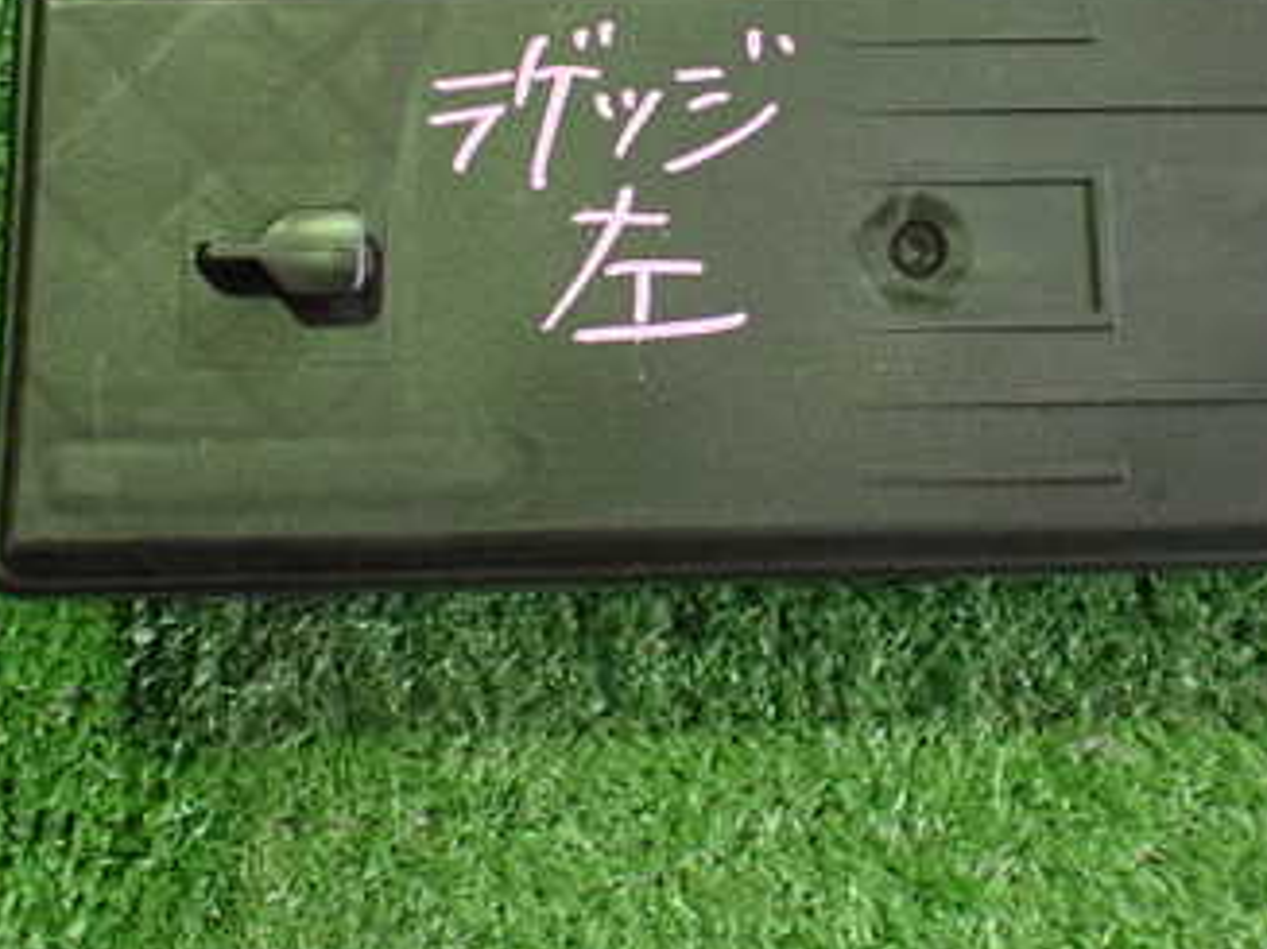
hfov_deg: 34.7
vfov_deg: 26.1
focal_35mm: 55
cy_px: 194
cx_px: 810
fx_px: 2012
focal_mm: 5.4
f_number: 2.3
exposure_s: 1/80
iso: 800
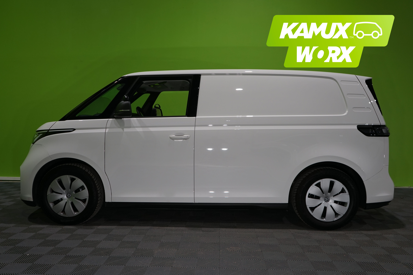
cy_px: 138
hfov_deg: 61.9
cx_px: 206
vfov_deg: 43.6
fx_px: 344
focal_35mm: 30
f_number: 4
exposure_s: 1/160
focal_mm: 30
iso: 500
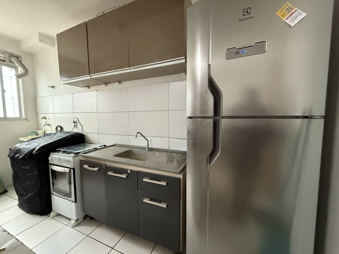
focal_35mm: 14
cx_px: 170
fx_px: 137
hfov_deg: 102.1
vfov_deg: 85.7
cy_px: 127
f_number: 2.2
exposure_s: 1/60
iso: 800
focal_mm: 2.22
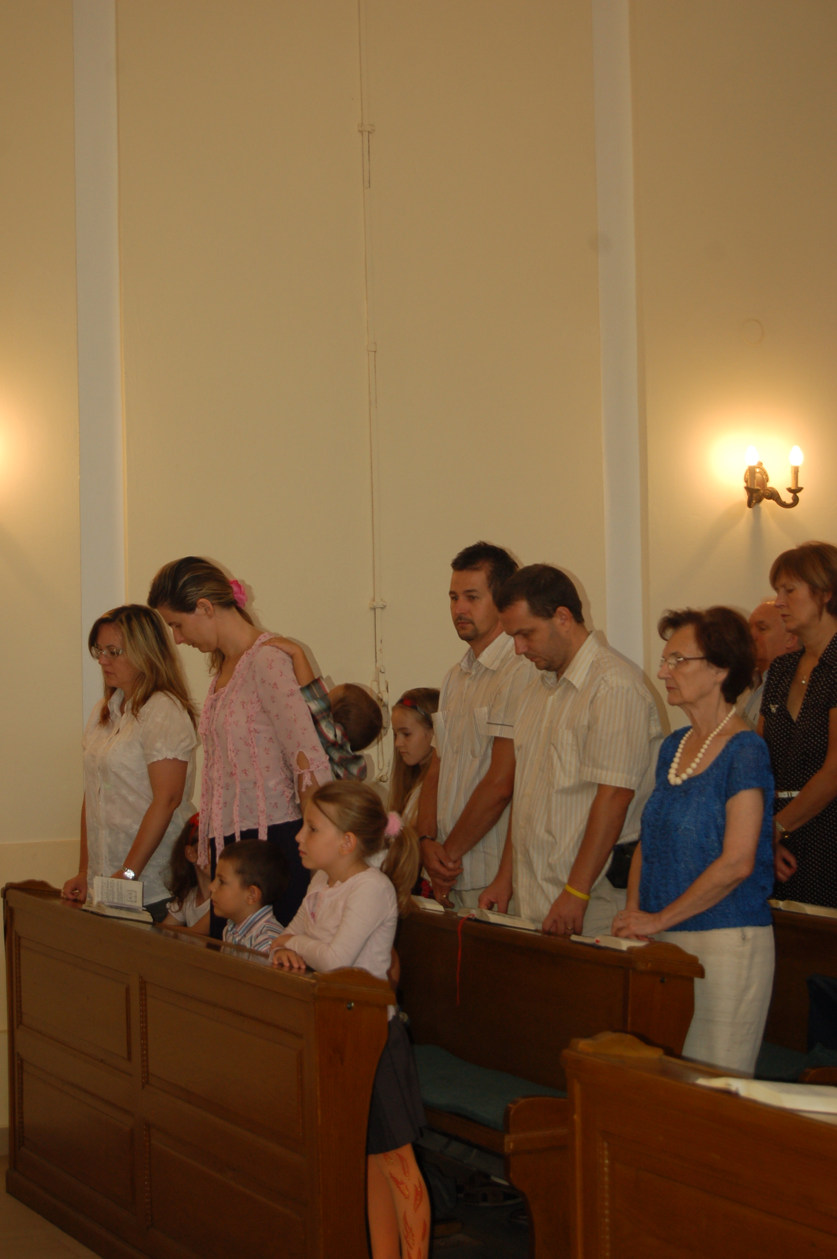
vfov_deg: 29.3
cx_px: 418
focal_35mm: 69
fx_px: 2411
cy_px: 630
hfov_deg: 19.7
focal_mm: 46
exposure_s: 1/60
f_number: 5.3
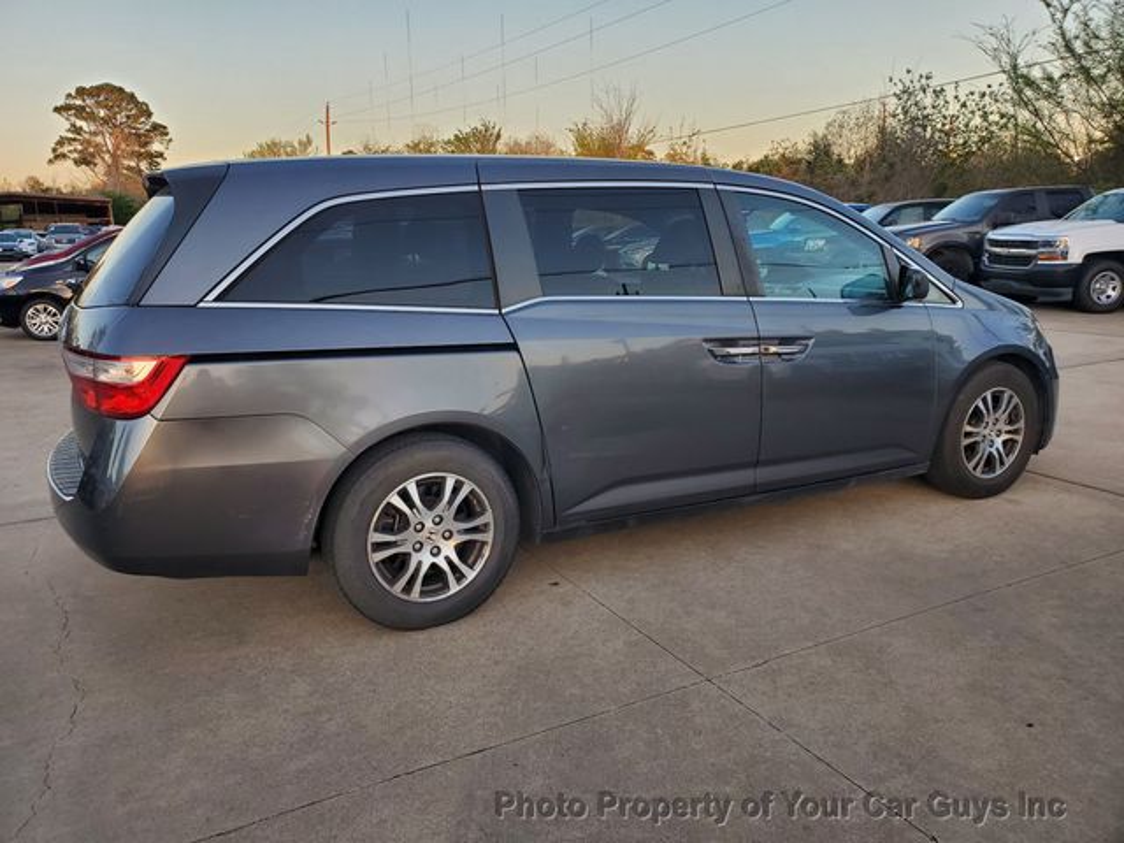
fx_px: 844
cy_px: 422
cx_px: 562
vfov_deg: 53.1
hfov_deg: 67.3
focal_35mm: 26
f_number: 2.4
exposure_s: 1/120
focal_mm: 4.3
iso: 50
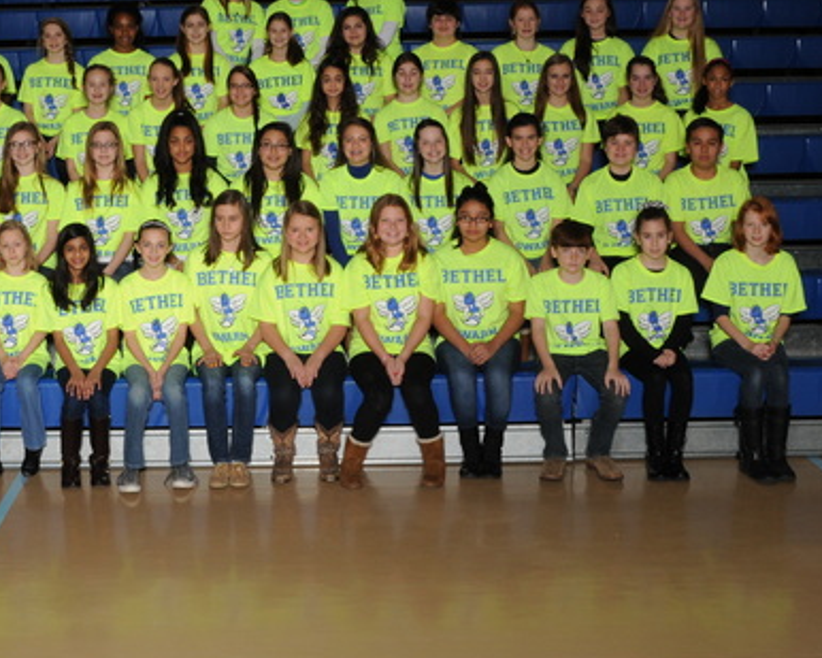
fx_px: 1533
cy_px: 202
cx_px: 273
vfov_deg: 24.1
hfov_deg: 29.8
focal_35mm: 63
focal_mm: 24
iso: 400
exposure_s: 1/100
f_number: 14
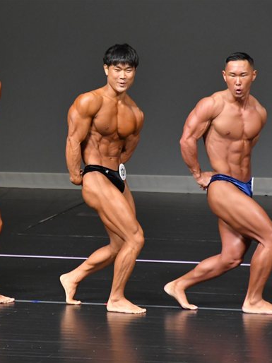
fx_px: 5243
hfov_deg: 3.0
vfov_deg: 4.0
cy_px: 182
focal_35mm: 500
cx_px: 38
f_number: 5.6
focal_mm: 230
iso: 5000
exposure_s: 1/400
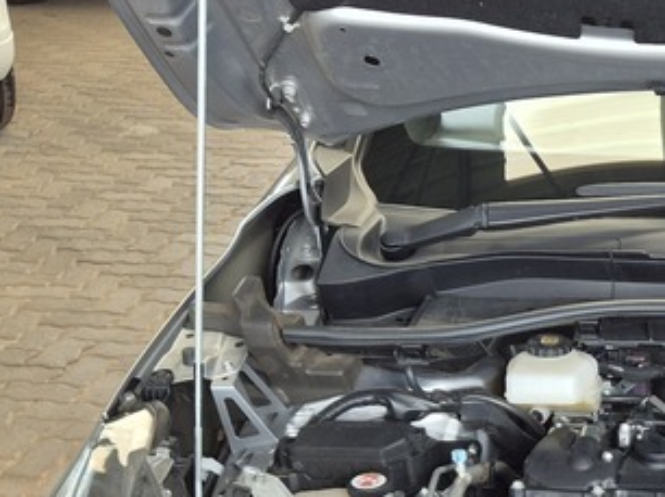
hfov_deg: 22.9
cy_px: 532
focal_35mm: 77
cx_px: 830
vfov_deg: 18.5
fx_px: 1478
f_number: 1.8
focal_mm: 5.4
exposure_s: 1/64
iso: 32
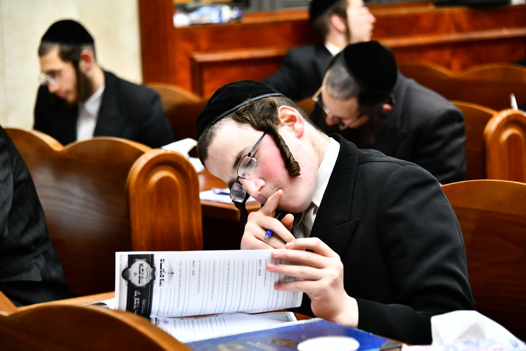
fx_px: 1797
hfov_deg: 16.6
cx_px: 263
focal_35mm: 123
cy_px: 176
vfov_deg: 11.2
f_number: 5.6
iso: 4000
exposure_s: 1/160
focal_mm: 122
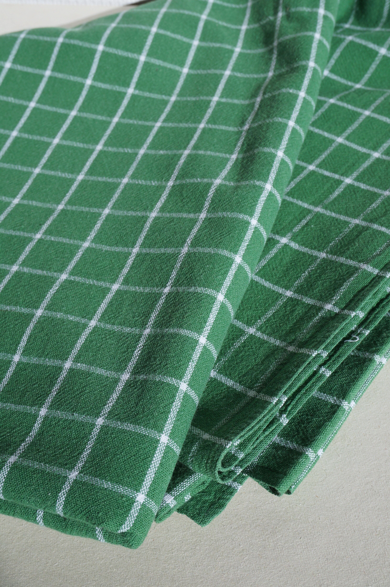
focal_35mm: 45
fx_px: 733
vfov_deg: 43.6
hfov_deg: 29.8
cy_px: 294
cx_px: 195
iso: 200
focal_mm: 30
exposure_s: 1/320
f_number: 11
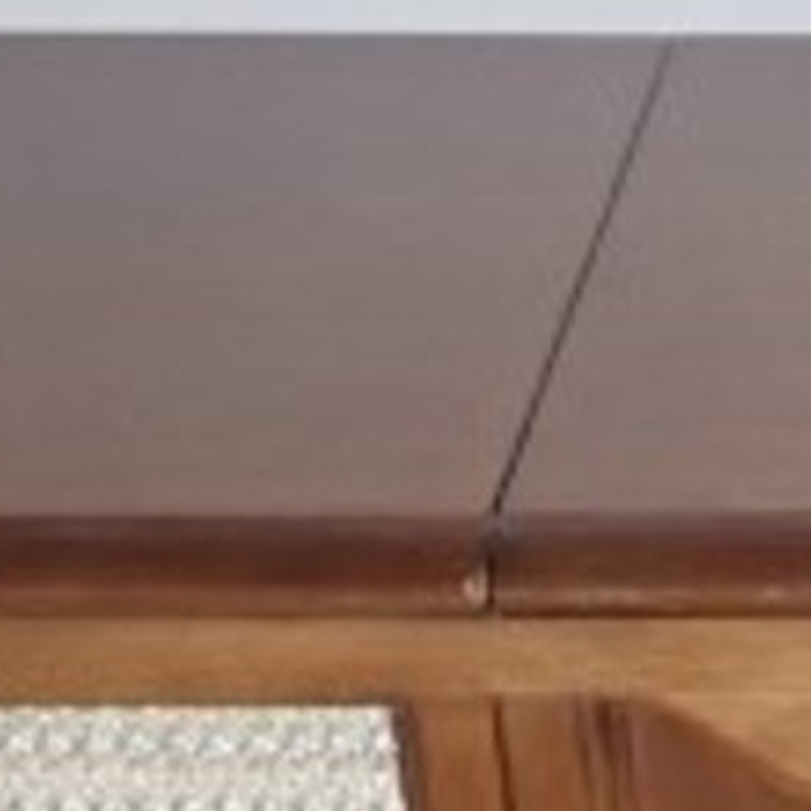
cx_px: 1407
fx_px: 4055
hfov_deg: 10.8
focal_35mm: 153
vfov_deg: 10.7
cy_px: 1481
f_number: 2.3
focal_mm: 5.4
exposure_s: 1/30
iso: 400
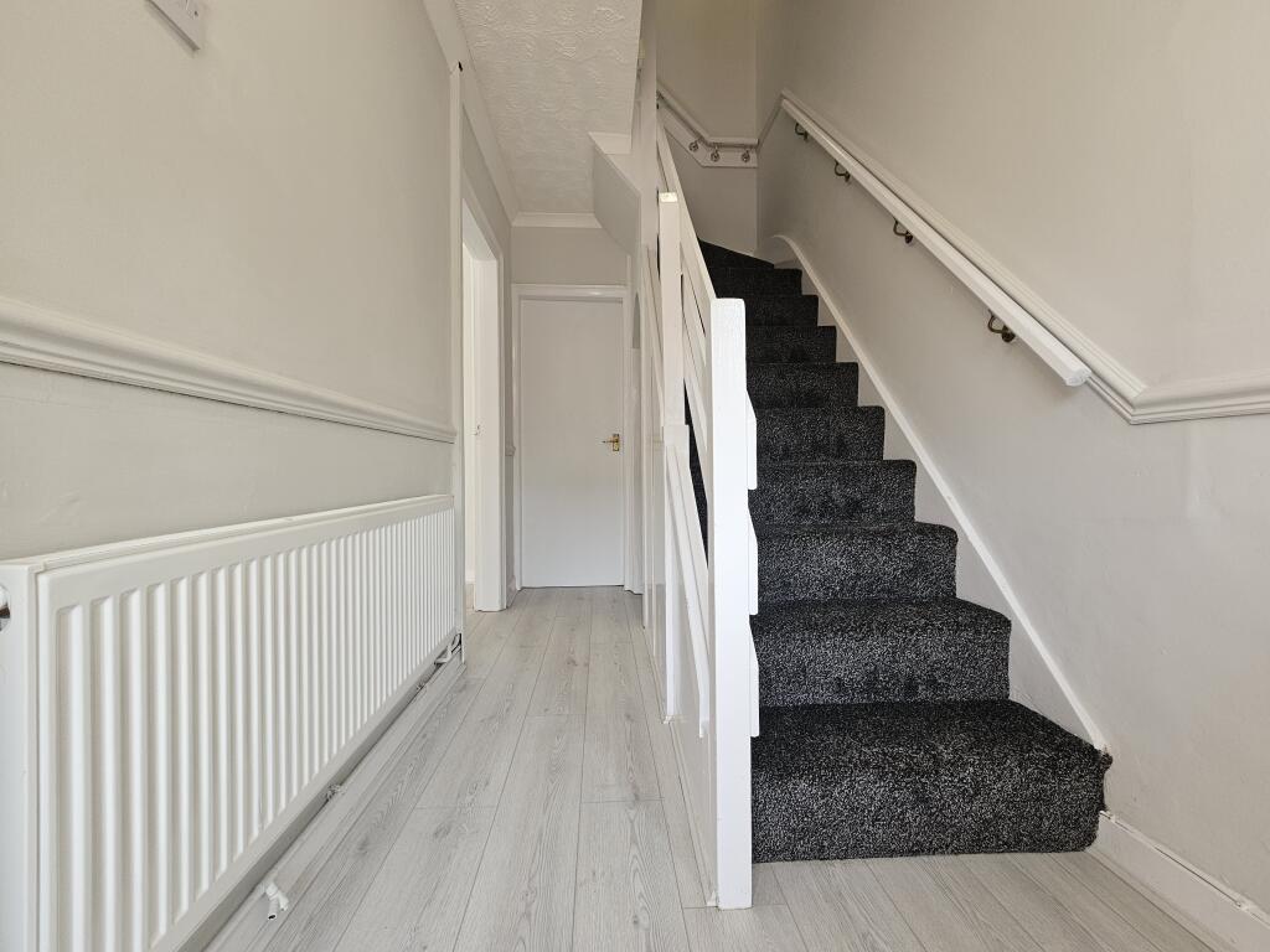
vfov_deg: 89.9
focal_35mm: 13
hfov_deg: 106.2
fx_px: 477
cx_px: 635
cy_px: 476
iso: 64
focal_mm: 2.2
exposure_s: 1/100
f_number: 2.2
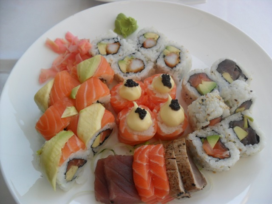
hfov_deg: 52.6
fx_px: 275
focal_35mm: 35
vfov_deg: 40.7
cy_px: 102
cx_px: 136
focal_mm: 6.3
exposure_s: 1/125
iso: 80
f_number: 3
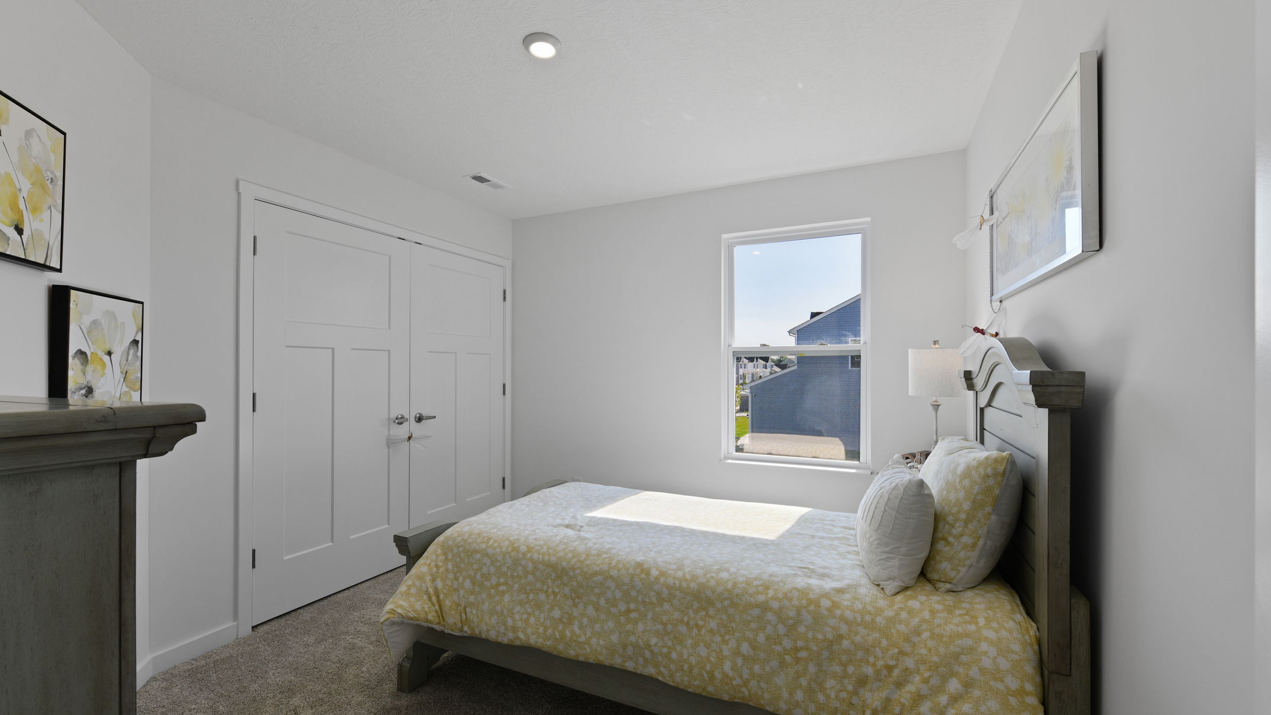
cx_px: 622
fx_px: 506
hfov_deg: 103.0
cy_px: 360
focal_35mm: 15
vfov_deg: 70.5
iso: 200
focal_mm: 14
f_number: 10
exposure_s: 1/50
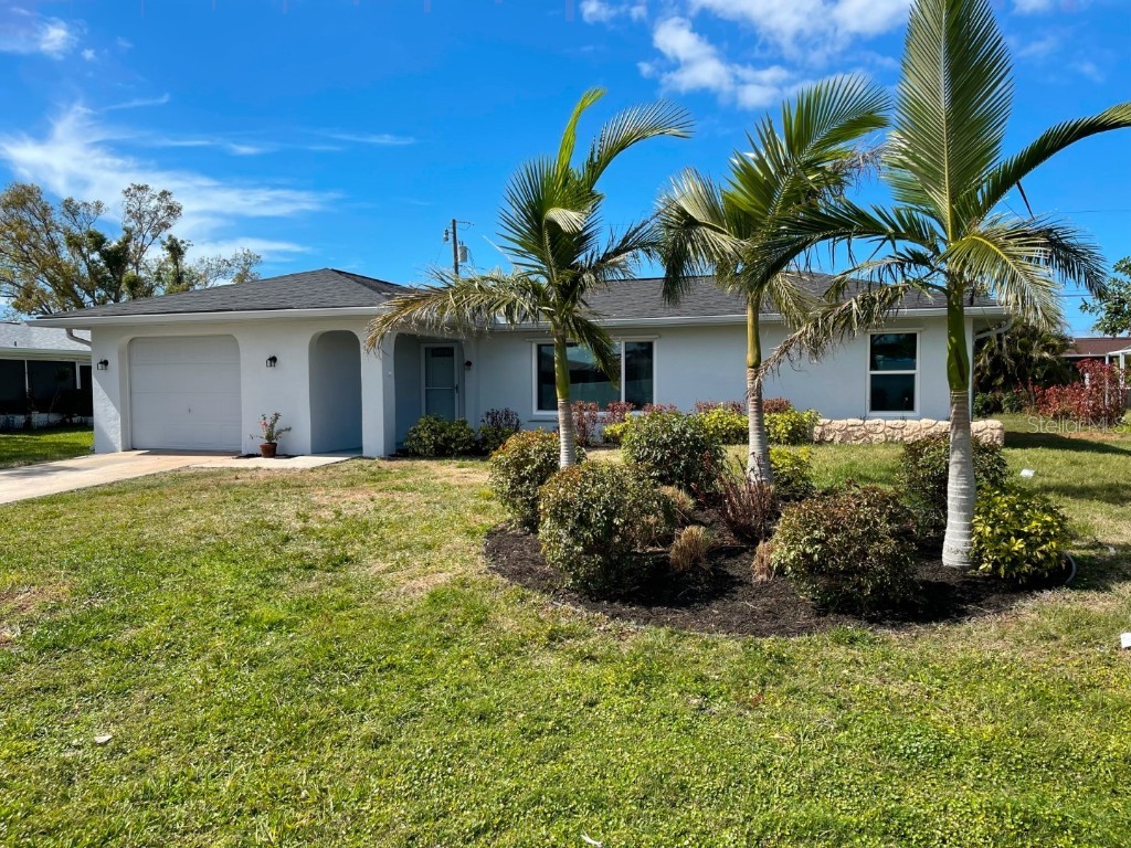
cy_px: 424
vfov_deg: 53.1
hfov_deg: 67.3
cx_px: 566
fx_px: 849
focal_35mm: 26
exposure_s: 1/3003
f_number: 1.6
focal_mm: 5.1
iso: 32
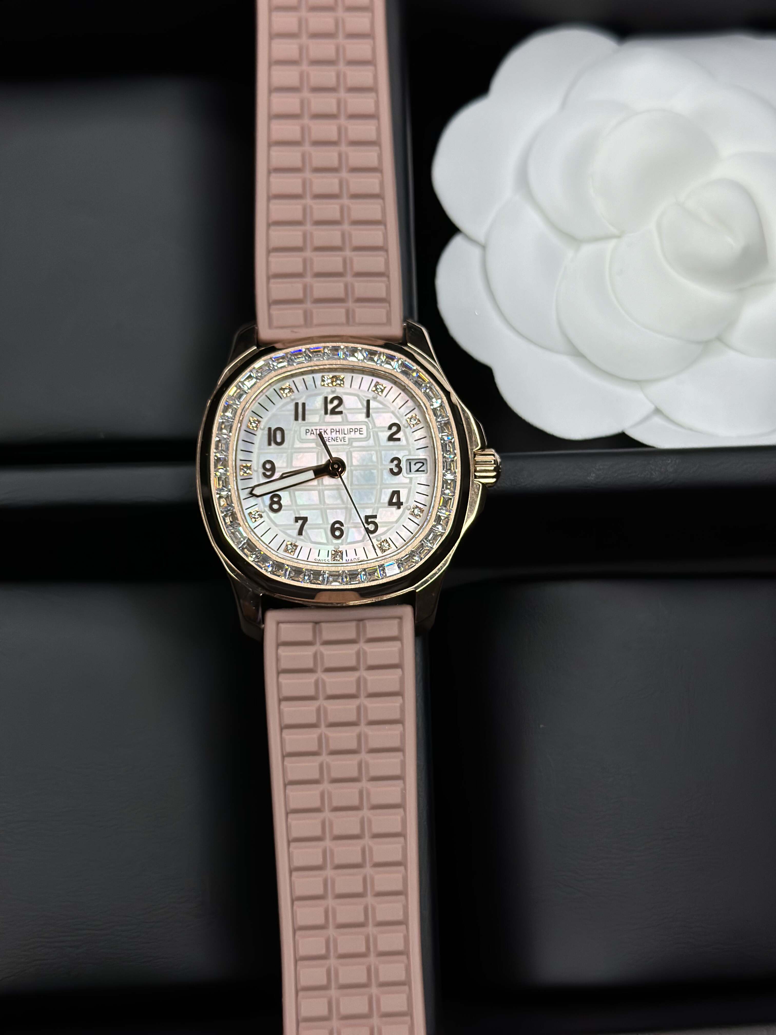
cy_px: 518
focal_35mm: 48
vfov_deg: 39.7
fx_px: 1435
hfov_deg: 30.3
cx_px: 388
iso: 80
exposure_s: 1/785
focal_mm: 6.86
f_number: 1.78
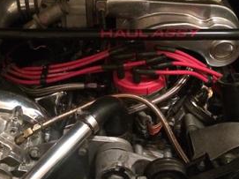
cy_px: 71
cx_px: 101
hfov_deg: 35.5
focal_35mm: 54
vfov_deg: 26.9
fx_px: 373
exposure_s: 1/15
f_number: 2.2
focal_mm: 4.15
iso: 1600
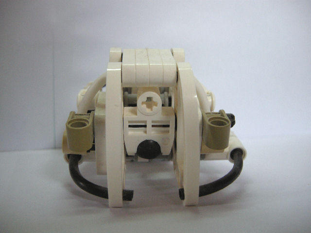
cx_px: 156
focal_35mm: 35
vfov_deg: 40.7
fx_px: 314
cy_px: 116
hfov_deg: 52.6
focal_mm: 7.5
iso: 260
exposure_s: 1/63
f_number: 2.7
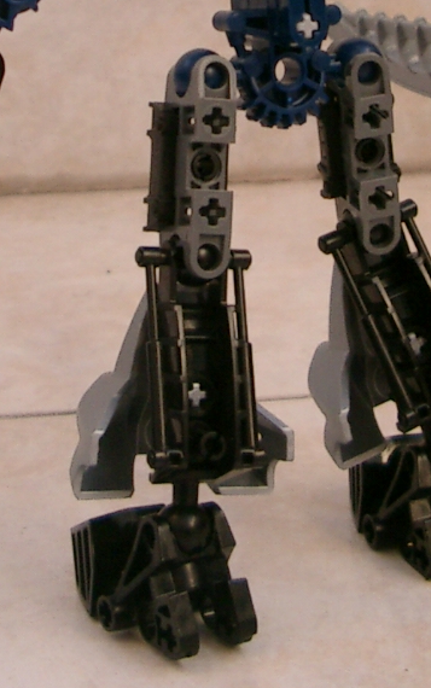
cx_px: 228
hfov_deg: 11.9
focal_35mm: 110
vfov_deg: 18.4
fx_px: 2064
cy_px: 4
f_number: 2.6
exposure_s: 1/160
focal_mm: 7.6
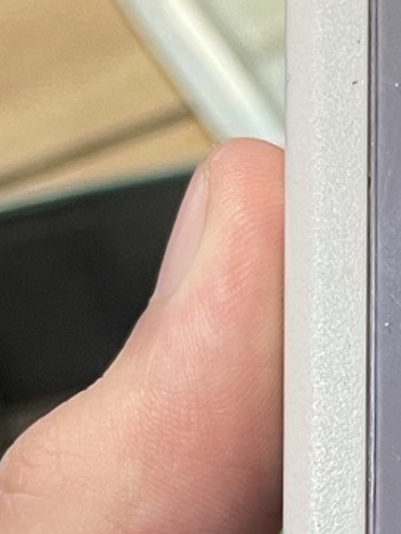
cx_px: 852
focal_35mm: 147
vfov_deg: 13.4
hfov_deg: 9.3
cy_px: 429
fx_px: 2268
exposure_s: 1/50
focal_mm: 4.2
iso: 80
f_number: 1.6
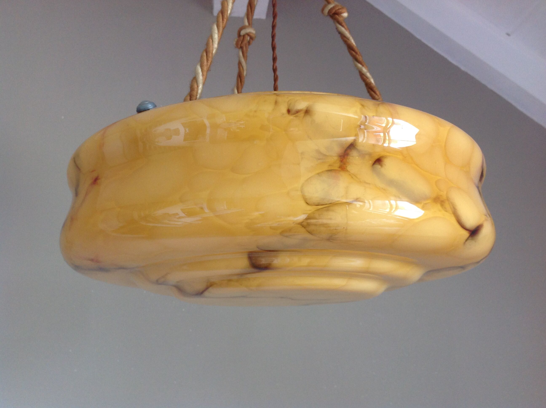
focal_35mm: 35
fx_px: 551
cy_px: 204
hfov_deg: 52.7
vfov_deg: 40.6
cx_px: 273
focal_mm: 4.28
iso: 100
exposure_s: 1/15
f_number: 2.4
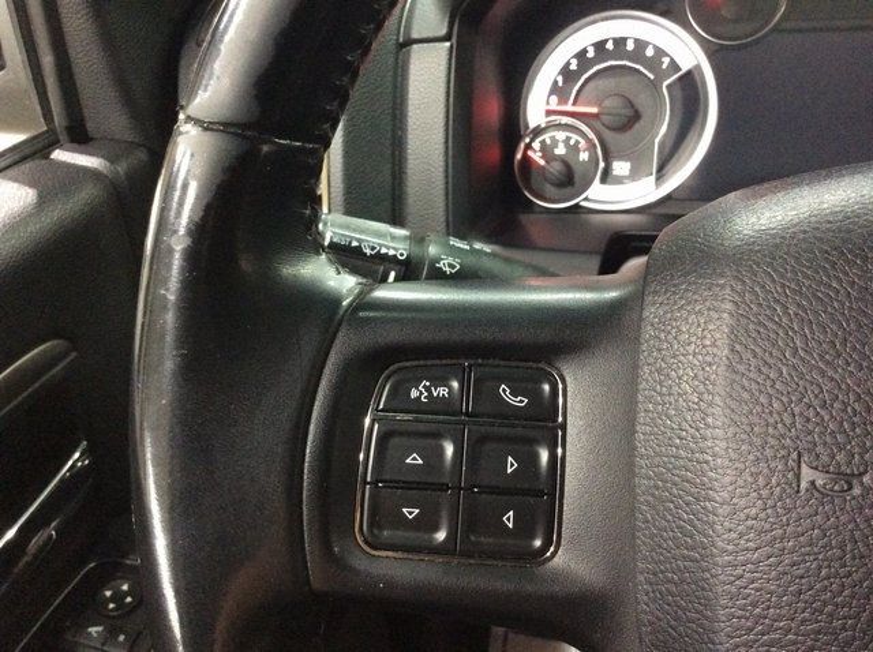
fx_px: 806
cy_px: 326
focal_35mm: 32
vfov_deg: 44.1
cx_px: 436
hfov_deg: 56.9
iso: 400
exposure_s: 1/15
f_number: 2.4
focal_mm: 3.3
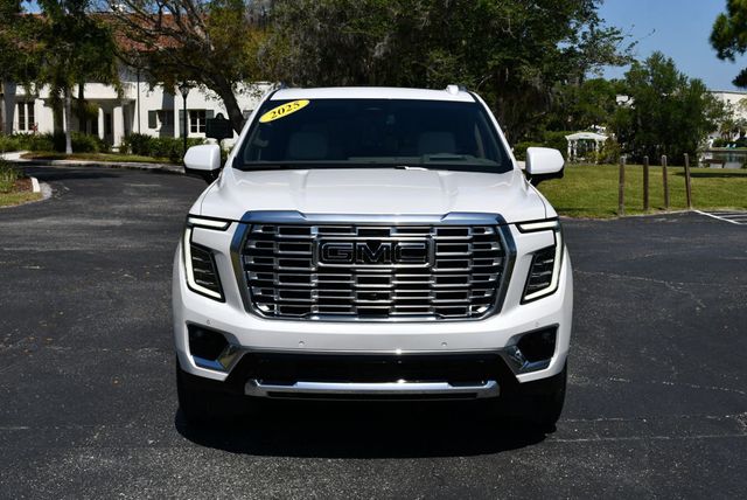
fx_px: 997
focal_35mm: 48
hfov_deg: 41.1
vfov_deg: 28.1
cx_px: 374
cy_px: 250
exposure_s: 1/320
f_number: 9
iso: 100
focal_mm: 24
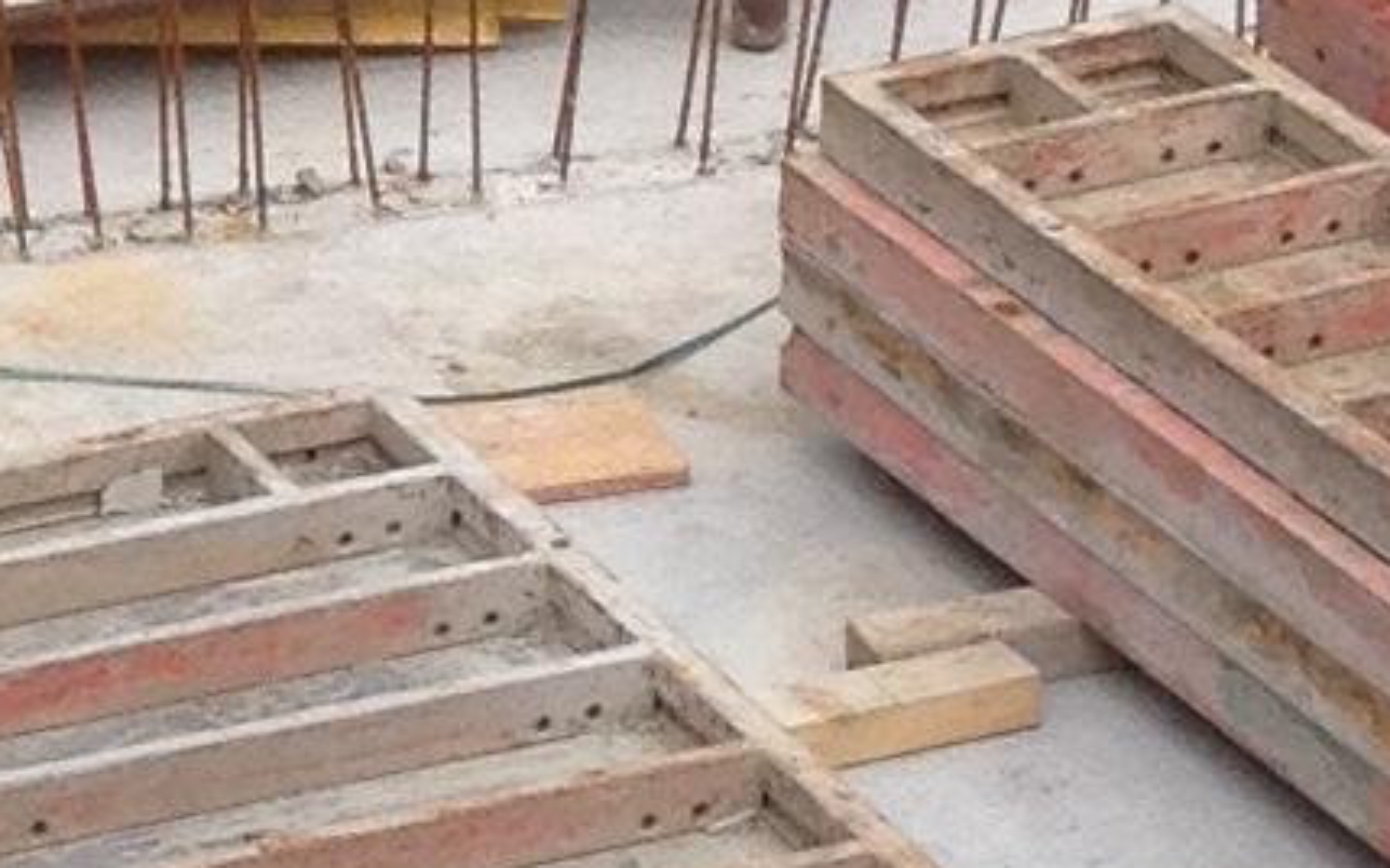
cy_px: -599
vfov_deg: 4.6
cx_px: -1251
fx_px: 10681
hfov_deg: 7.2
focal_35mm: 282
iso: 50
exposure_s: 1/613
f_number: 2.4
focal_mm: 4.28
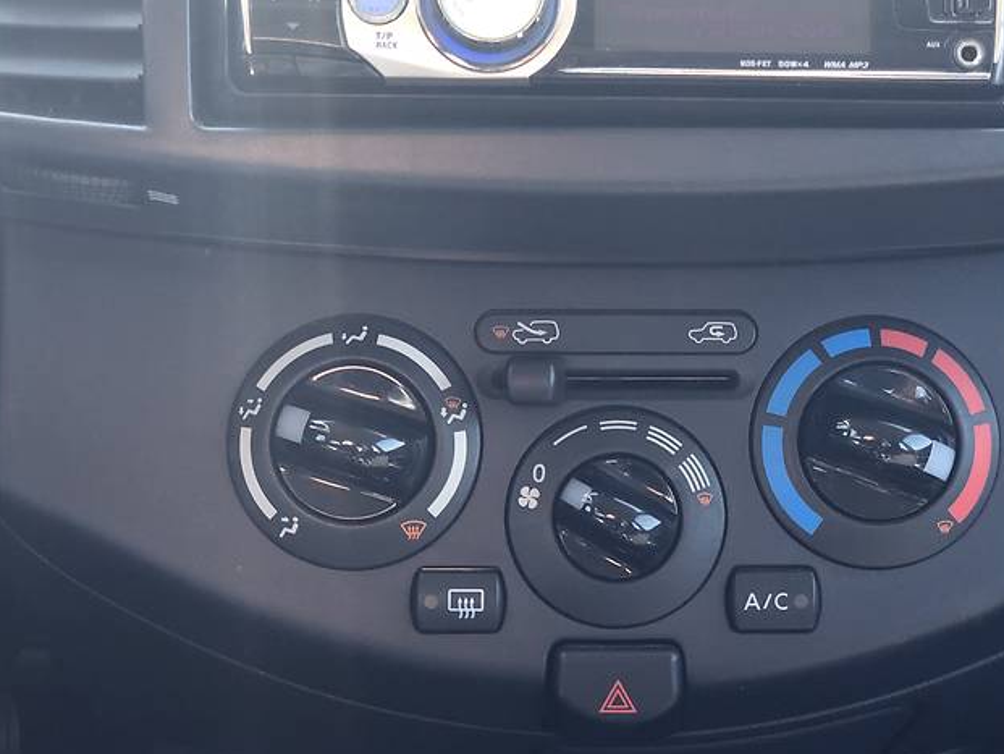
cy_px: 316
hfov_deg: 28.9
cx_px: 606
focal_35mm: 67
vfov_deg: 21.9
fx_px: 1944
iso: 64
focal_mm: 6
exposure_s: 1/60
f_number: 2.4
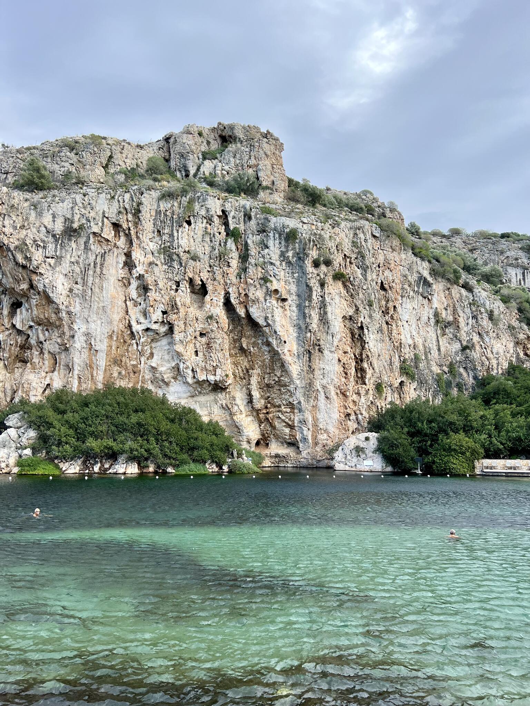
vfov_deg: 67.3
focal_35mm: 26
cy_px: 353
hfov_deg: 53.1
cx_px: 265
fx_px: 531
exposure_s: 1/1311
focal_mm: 5.7
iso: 50
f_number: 1.5
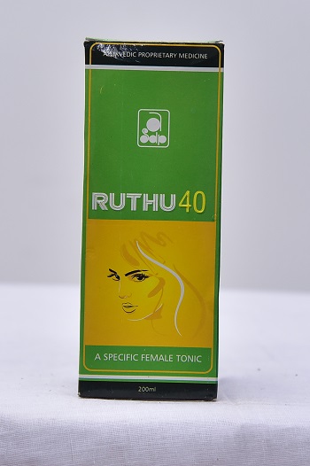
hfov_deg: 19.4
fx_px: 905
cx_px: 155
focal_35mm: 70
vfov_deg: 28.9
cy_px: 233
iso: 1250
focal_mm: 70
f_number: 4
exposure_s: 1/160
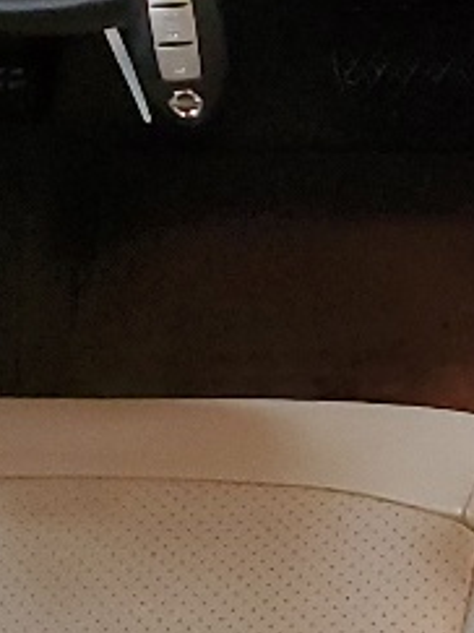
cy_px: 451
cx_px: 872
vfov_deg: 11.5
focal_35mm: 171
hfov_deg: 8.3
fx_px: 3125
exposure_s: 1/40
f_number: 1.5
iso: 295
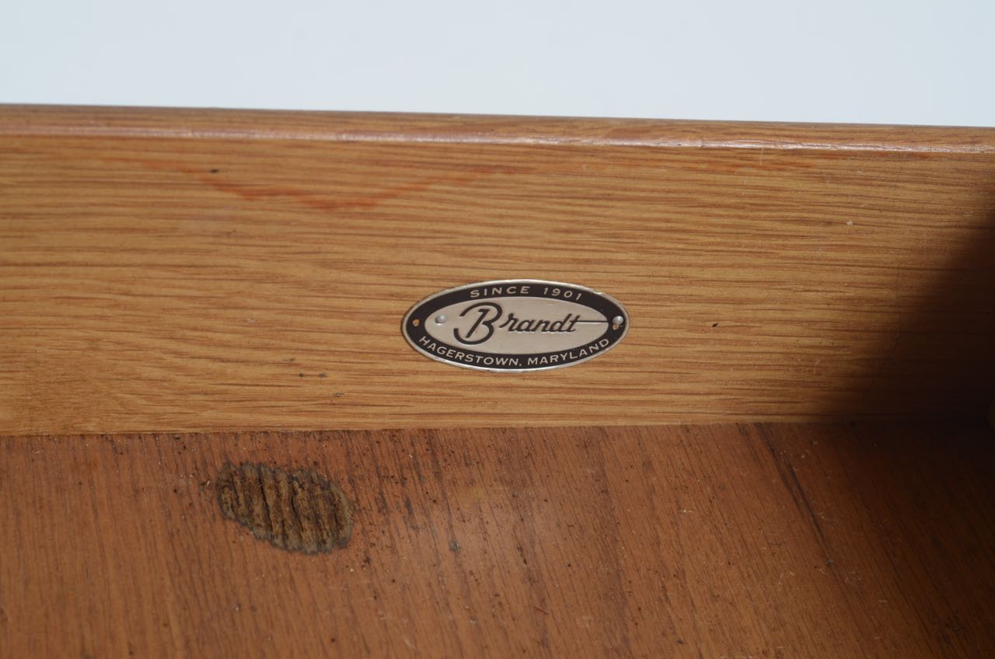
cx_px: 498
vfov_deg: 18.1
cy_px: 330
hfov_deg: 27.0
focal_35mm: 75
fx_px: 2069
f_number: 7.1
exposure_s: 1/125
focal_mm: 50
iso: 100
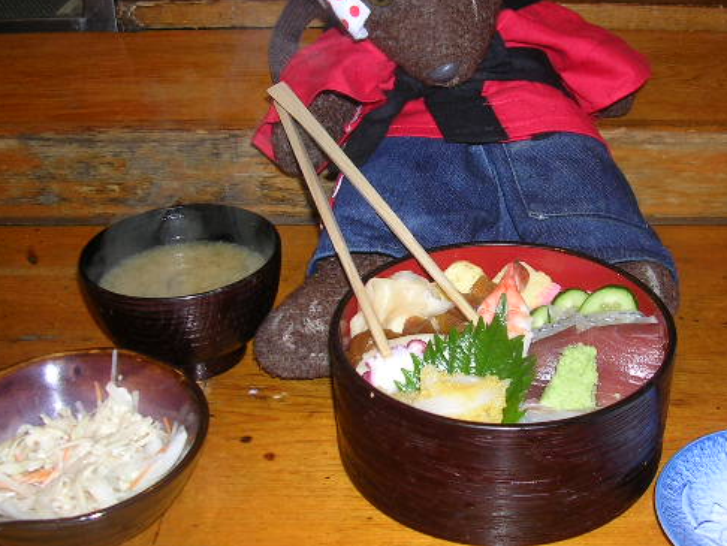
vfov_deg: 29.1
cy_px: 245
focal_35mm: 50
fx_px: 1051
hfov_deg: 37.8
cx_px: 471
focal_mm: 5.8
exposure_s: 1/60.1
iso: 50
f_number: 2.8
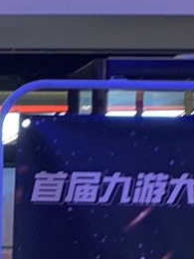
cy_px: 282
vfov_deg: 9.8
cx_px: -424
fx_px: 1494
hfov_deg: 6.6
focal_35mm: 200
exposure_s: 1/100
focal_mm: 4.25
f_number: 1.8
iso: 125
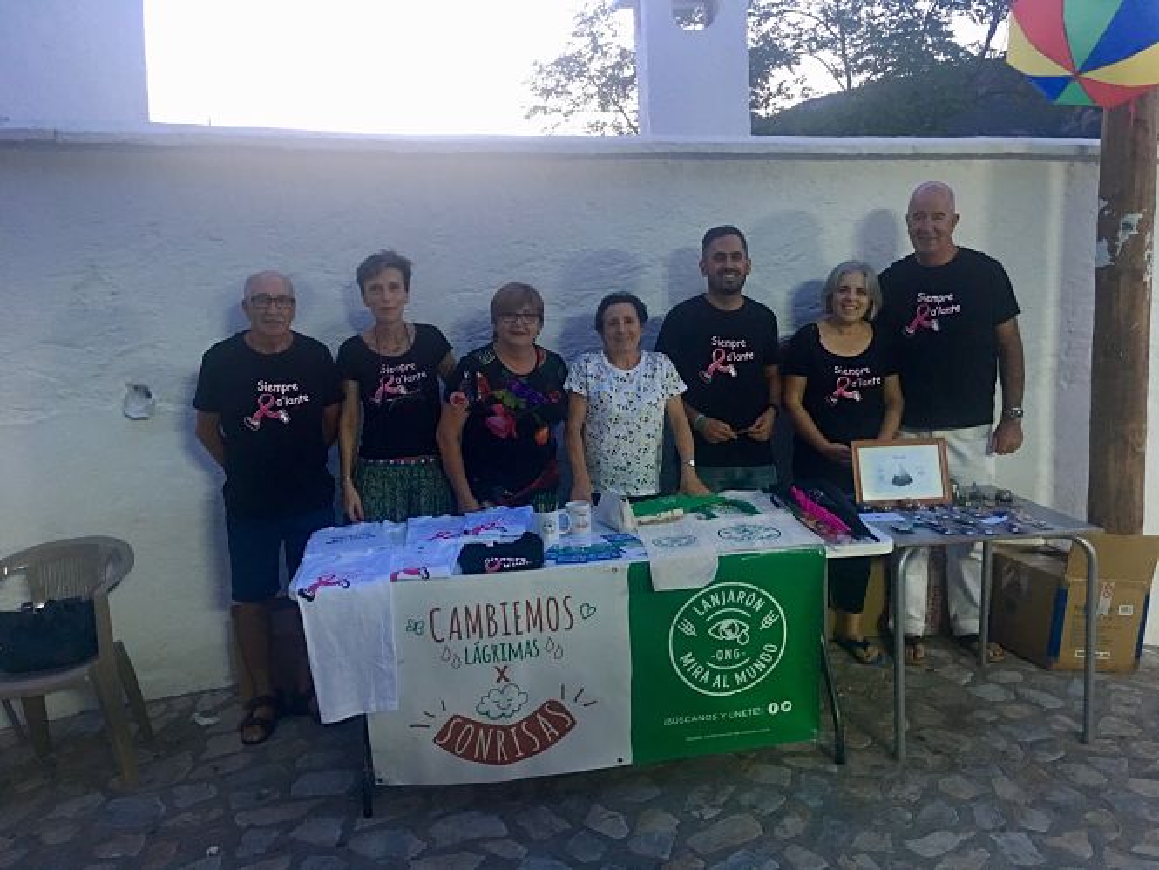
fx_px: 971
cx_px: 580
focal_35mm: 29
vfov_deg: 48.2
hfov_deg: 61.7
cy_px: 435
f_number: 2.2
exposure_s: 1/10
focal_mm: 4.15
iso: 100
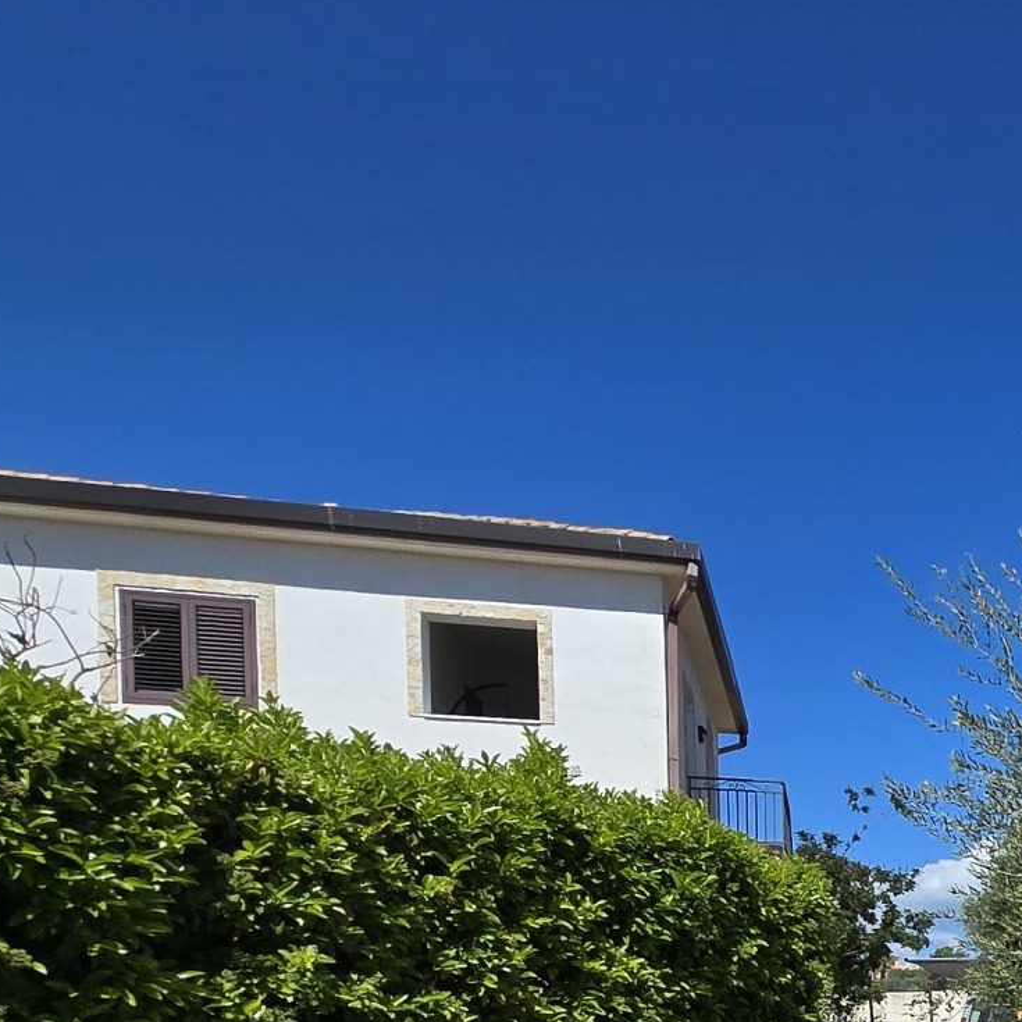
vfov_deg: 36.1
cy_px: 1104
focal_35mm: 40
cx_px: 1425
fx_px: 1336
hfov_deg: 30.1
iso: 50
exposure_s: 1/3850
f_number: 2.2
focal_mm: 2.2
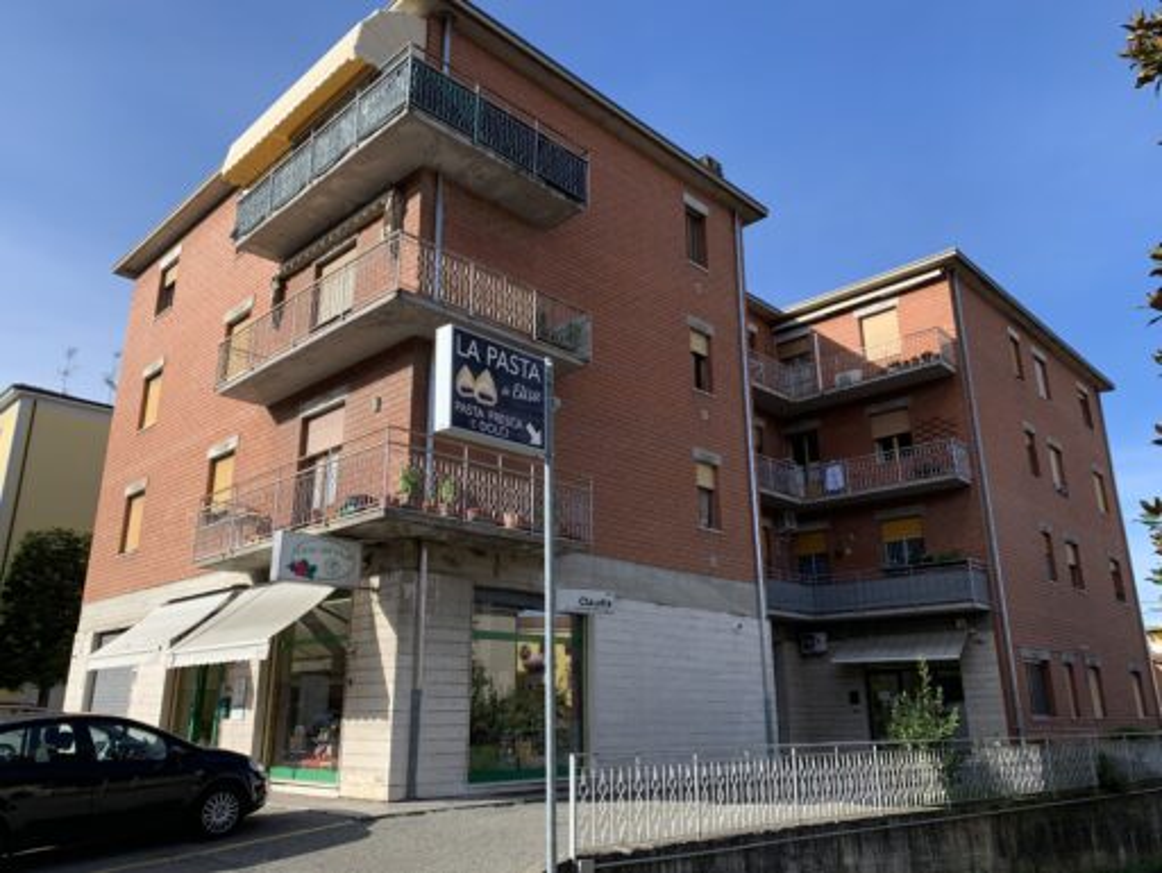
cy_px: 436
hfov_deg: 67.3
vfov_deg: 53.1
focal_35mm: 26
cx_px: 581
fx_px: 874
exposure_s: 1/1266
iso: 25
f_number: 1.8
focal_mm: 4.25
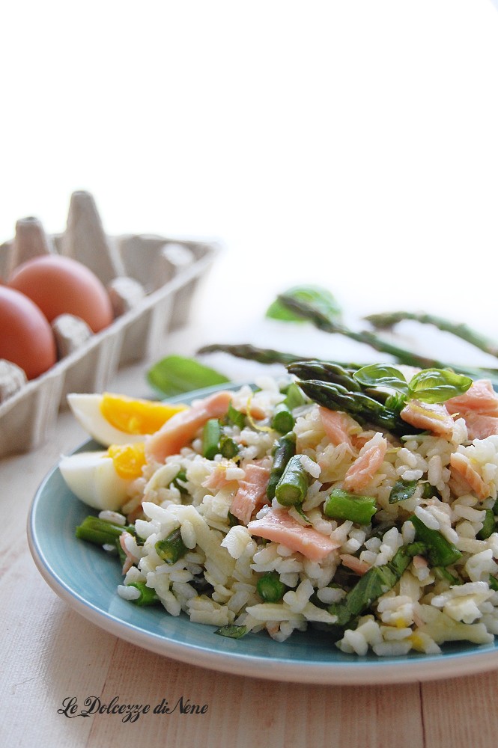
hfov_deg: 21.5
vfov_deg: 31.9
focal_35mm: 63
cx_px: 249
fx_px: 1309
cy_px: 374
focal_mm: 42
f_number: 5.3
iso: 400
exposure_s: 1/60
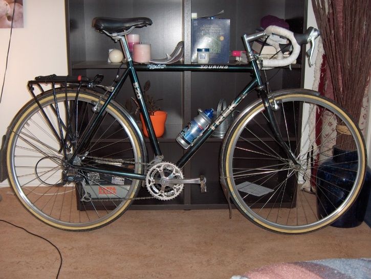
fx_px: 418
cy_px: 140
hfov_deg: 47.9
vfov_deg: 36.8
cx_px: 186
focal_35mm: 39
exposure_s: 1/60
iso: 100
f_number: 2.8
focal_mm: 8
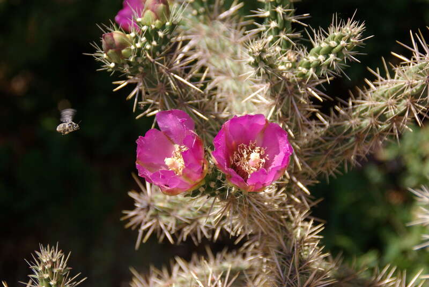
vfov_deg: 11.8
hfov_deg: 17.5
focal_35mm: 117
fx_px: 1396
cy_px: 144
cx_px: 214
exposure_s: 1/1000
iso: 280
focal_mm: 78
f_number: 5.6
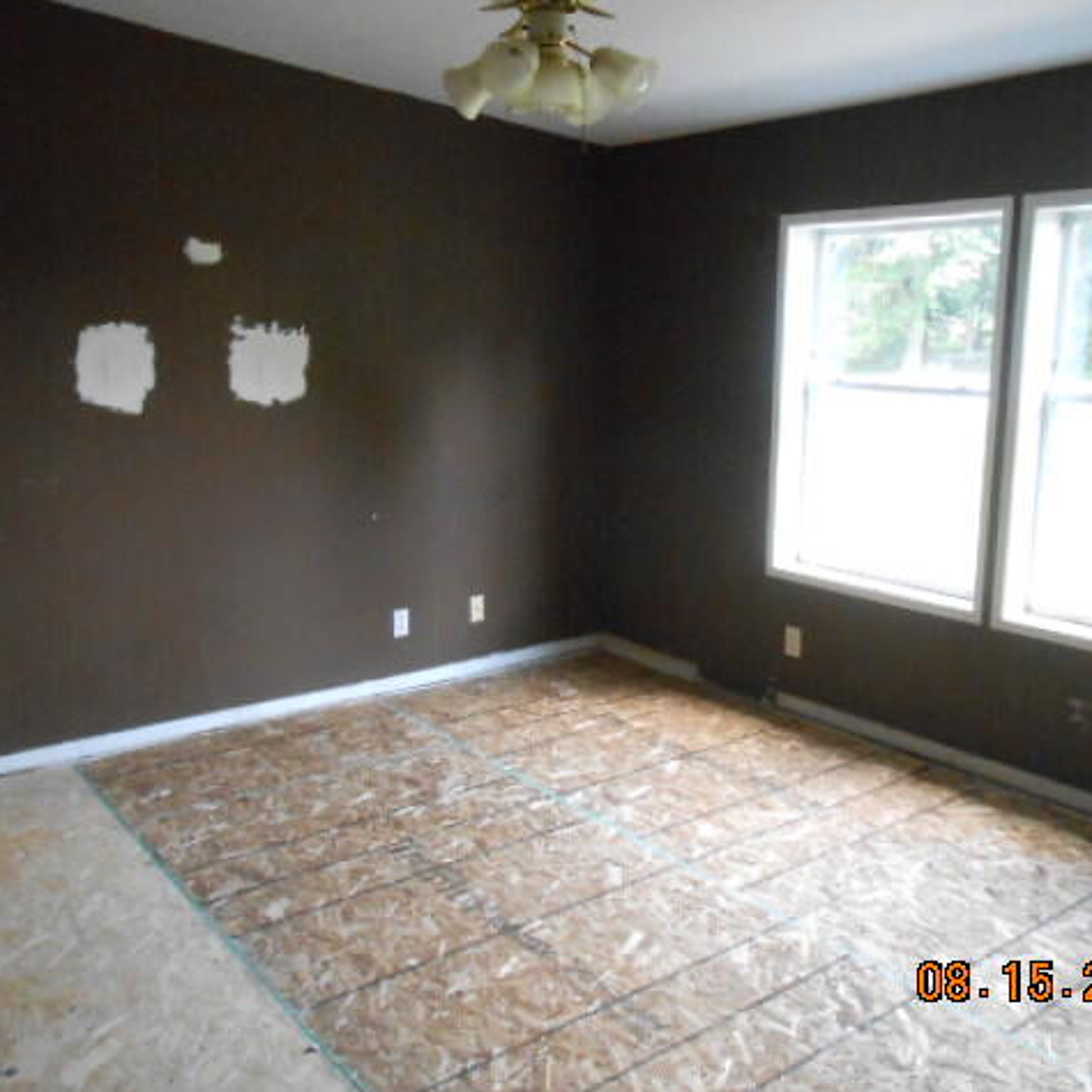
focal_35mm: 31
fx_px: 1106
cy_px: 548
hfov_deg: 52.5
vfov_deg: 52.5
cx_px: 541
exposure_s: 1/80
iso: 800
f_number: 3.5
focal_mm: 4.6
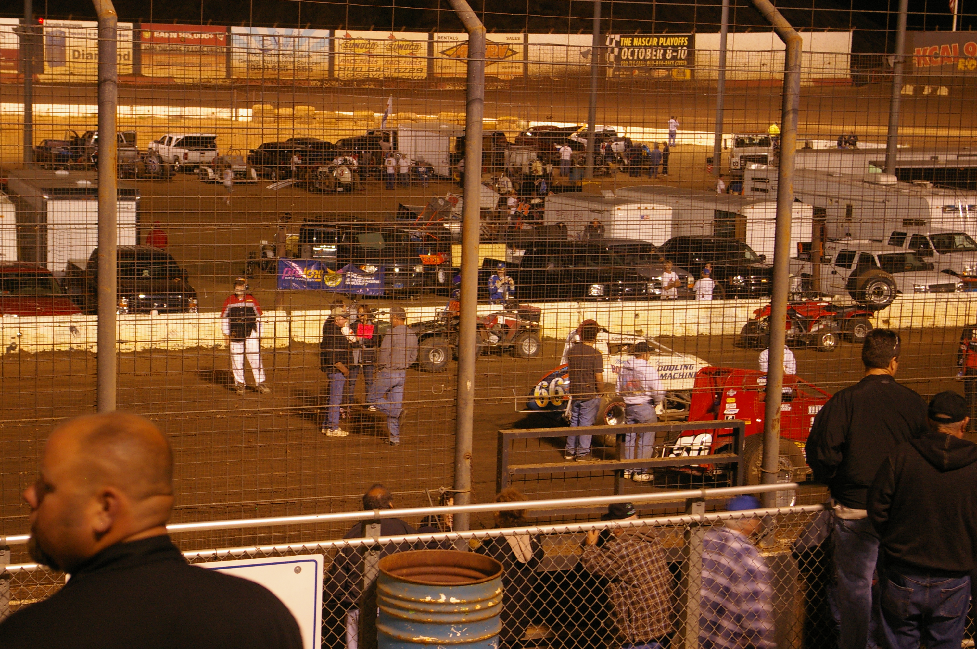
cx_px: 488
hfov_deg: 29.9
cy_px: 324
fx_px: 1830
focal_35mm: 68
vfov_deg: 20.1
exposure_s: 1/10
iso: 800
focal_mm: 45
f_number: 4.5
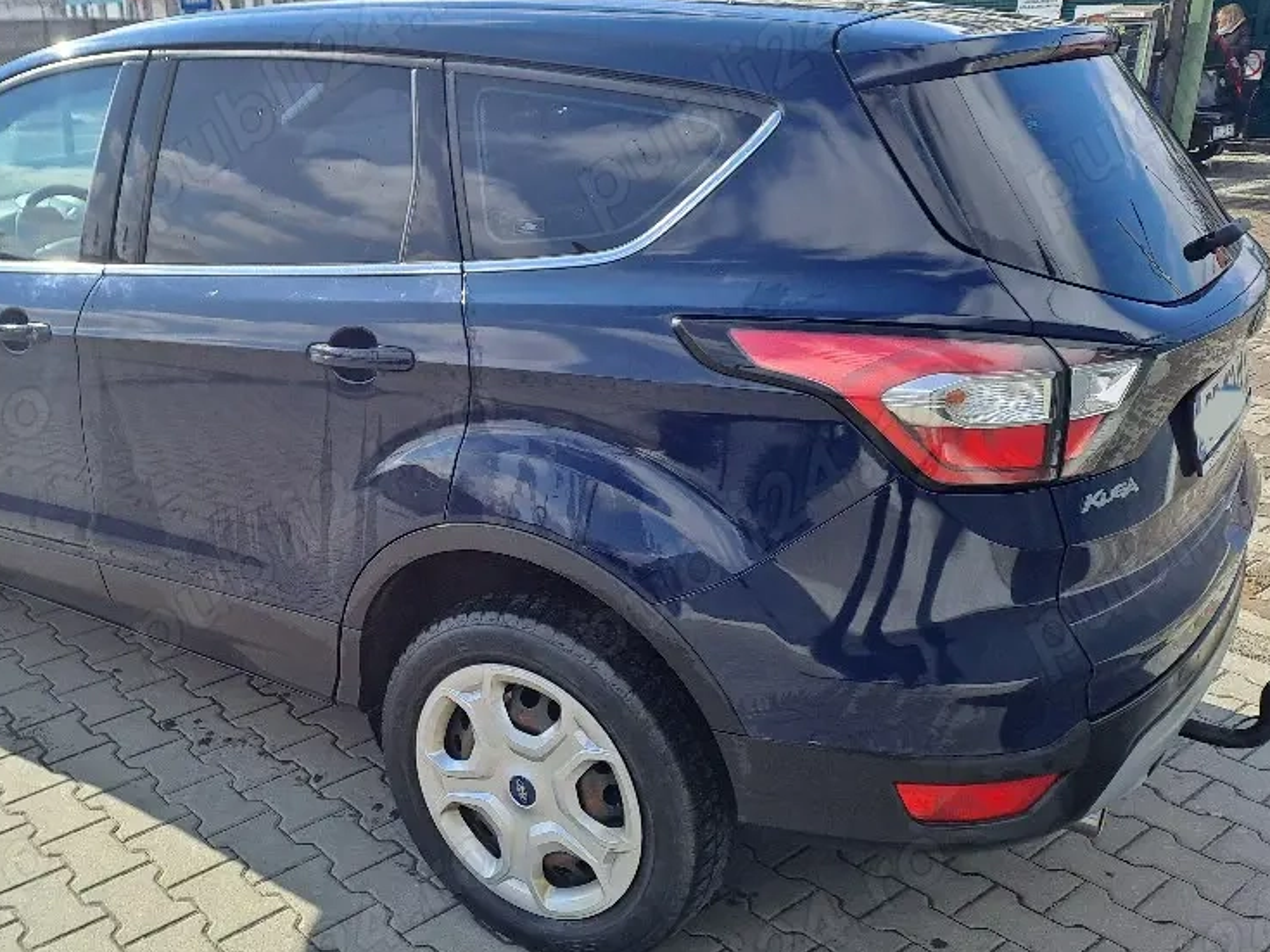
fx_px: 1247
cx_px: 427
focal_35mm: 34
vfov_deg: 41.7
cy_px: 537
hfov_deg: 53.0
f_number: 1.8
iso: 32
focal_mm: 4.65
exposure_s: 1/1111
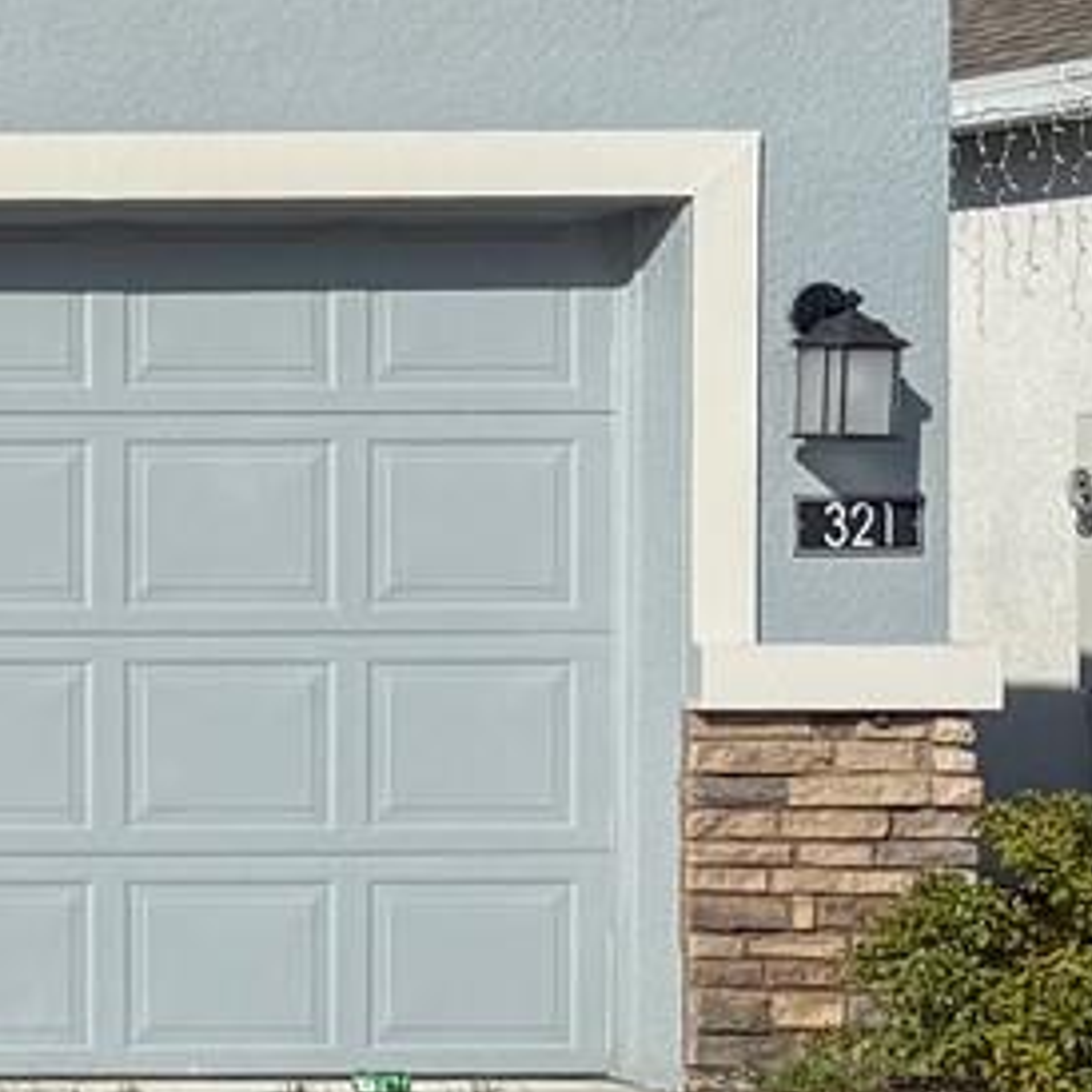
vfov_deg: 13.9
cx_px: -1758
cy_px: 88
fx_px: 4426
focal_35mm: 124
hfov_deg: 11.1
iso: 80
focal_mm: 6.76
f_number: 1.8
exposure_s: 1/8000
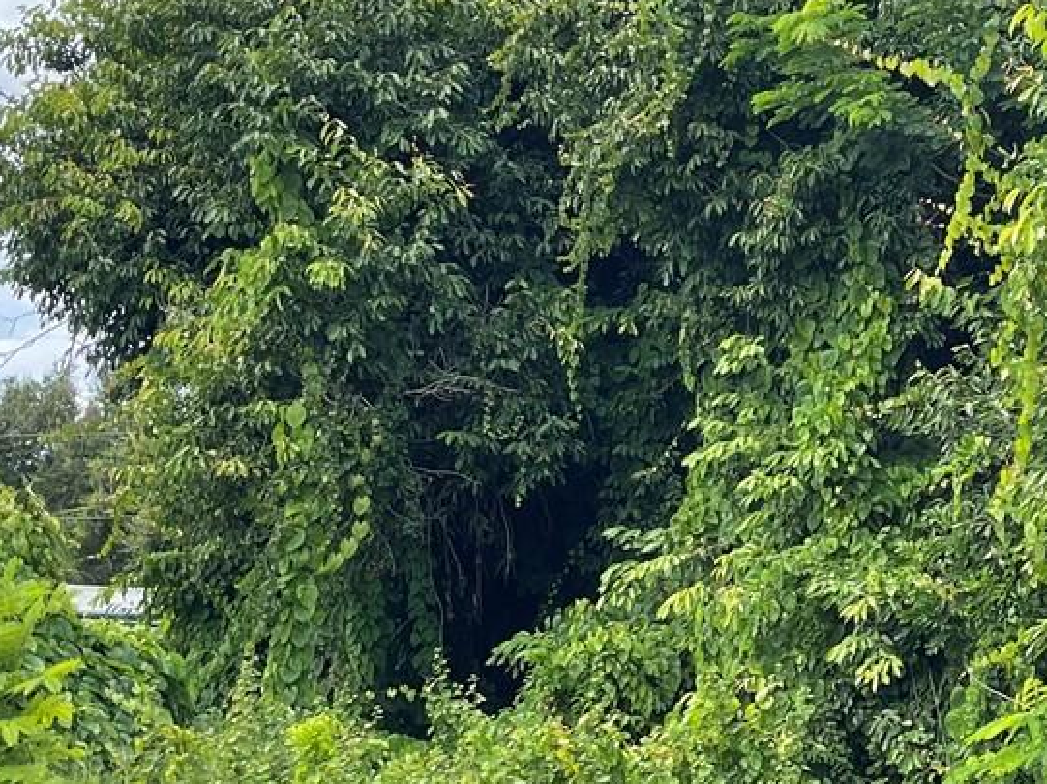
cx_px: 888
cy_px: 532
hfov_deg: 25.7
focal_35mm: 74
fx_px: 2237
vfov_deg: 19.8
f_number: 1.6
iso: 32
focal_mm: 5.1
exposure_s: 1/831
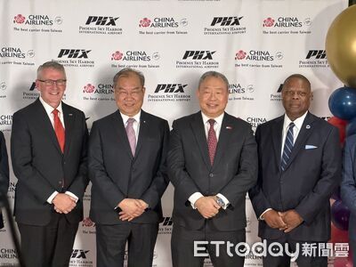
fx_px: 1028
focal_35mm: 100
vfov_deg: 14.8
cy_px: 134
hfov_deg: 19.6
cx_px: 178
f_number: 2.8
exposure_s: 1/60
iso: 640
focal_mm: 16.89
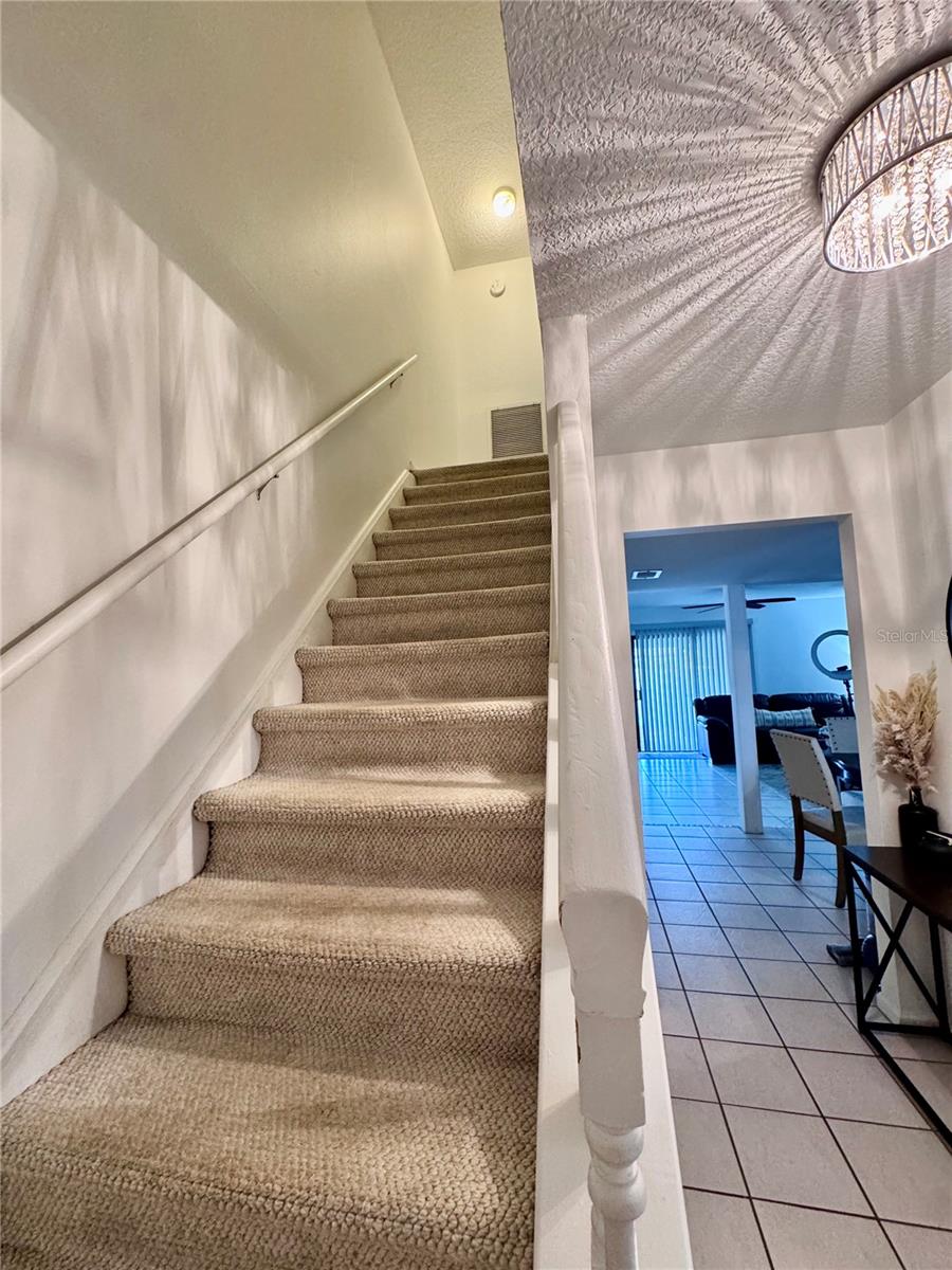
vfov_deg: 102.1
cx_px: 476
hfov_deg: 85.7
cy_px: 635
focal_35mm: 14
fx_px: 513
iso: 500
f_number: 2.2
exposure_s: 1/60
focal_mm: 2.22
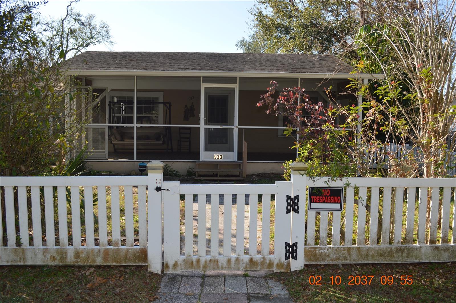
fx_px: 380
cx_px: 228
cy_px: 152
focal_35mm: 30
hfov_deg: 62.0
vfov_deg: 43.5
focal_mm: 20
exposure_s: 1/200
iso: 100
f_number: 5.6
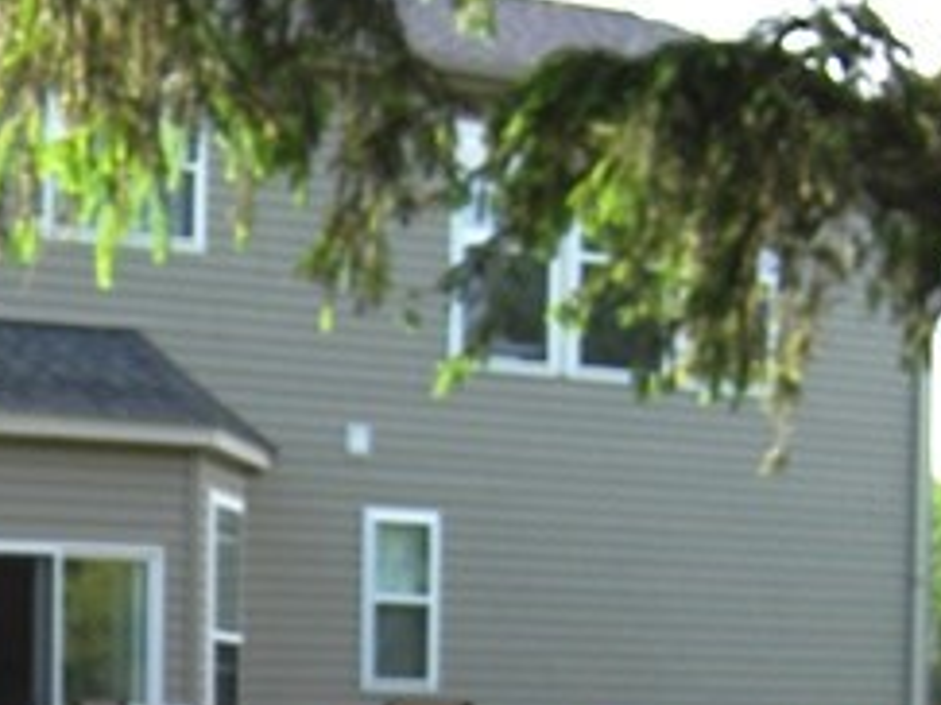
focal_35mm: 101
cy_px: 1011
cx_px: -182
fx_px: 2744
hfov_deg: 18.5
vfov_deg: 13.9
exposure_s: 1/200
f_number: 2.8
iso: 50
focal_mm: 5
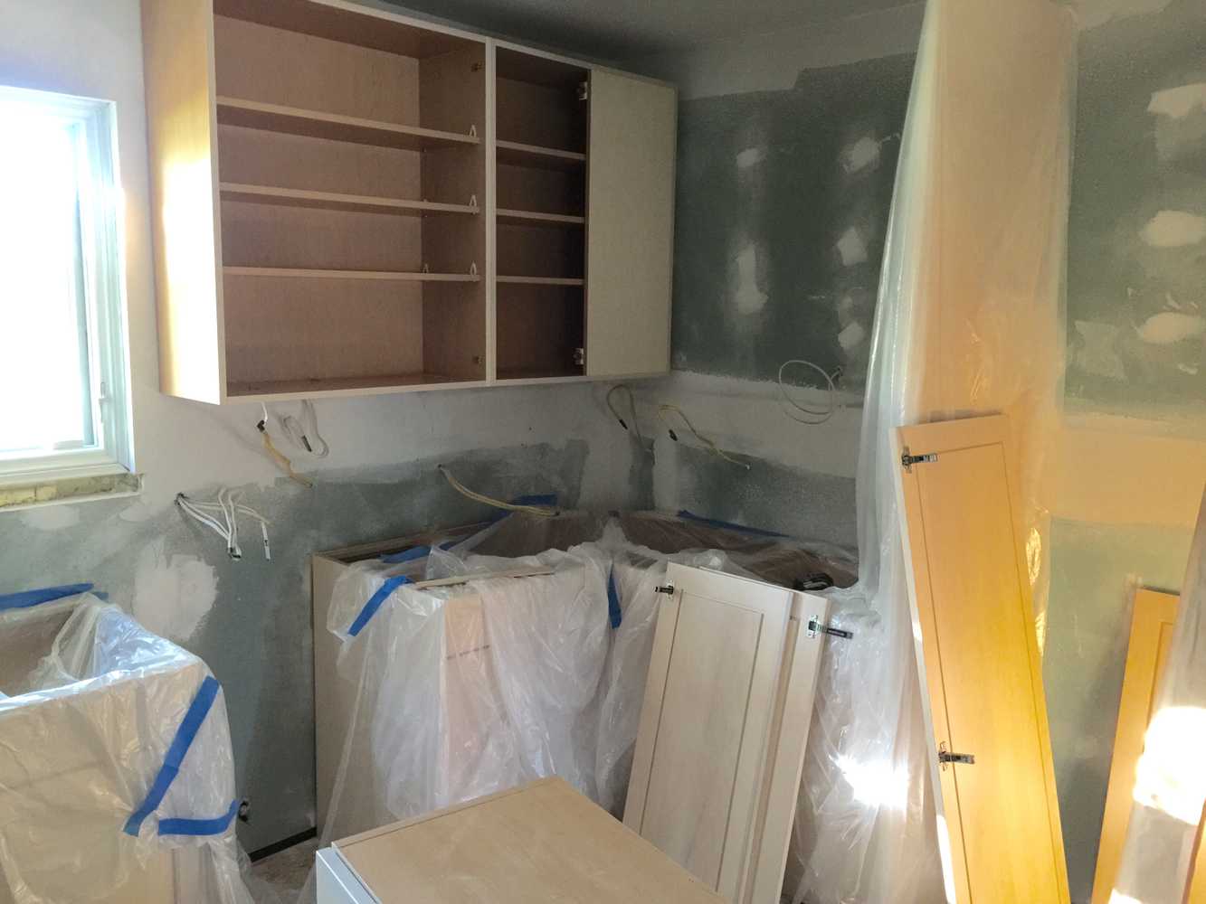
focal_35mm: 29
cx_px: 603
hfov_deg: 61.7
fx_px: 1010
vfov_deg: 48.2
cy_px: 452
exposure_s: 1/8
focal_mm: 4.15
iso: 125
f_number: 2.2
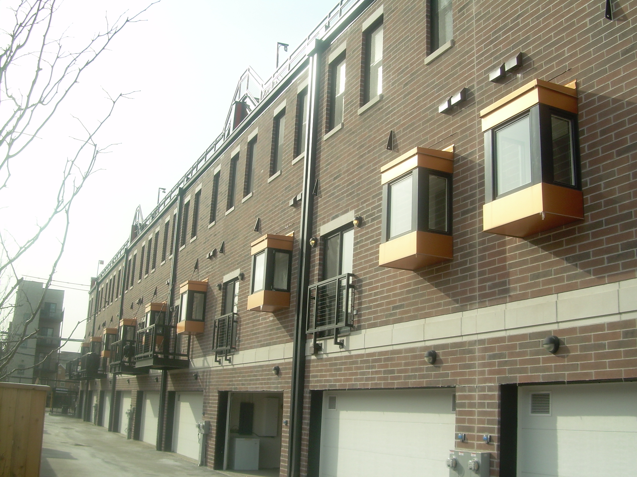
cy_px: 238
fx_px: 699
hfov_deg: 49.0
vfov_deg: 37.7
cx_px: 318
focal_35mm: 38
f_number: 4.6
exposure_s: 1/324
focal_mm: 6.3
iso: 50
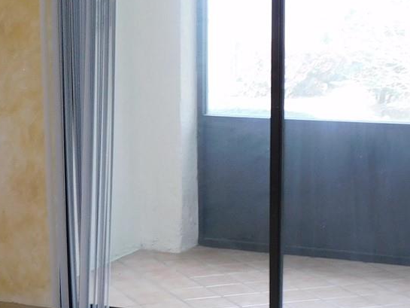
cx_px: 170
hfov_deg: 22.2
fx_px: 1043
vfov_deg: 16.8
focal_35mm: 88
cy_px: 117
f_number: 3.5
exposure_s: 1/30
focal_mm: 5.4
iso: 160
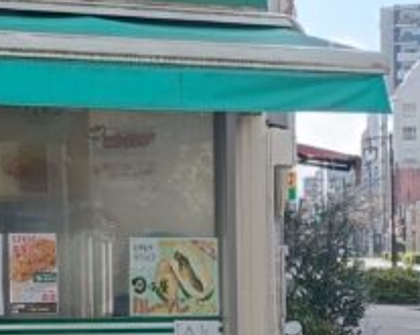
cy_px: 183
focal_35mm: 121
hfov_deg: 13.3
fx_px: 1502
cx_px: -465
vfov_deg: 12.7
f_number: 1.7
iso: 50
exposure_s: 1/169
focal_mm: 4.7
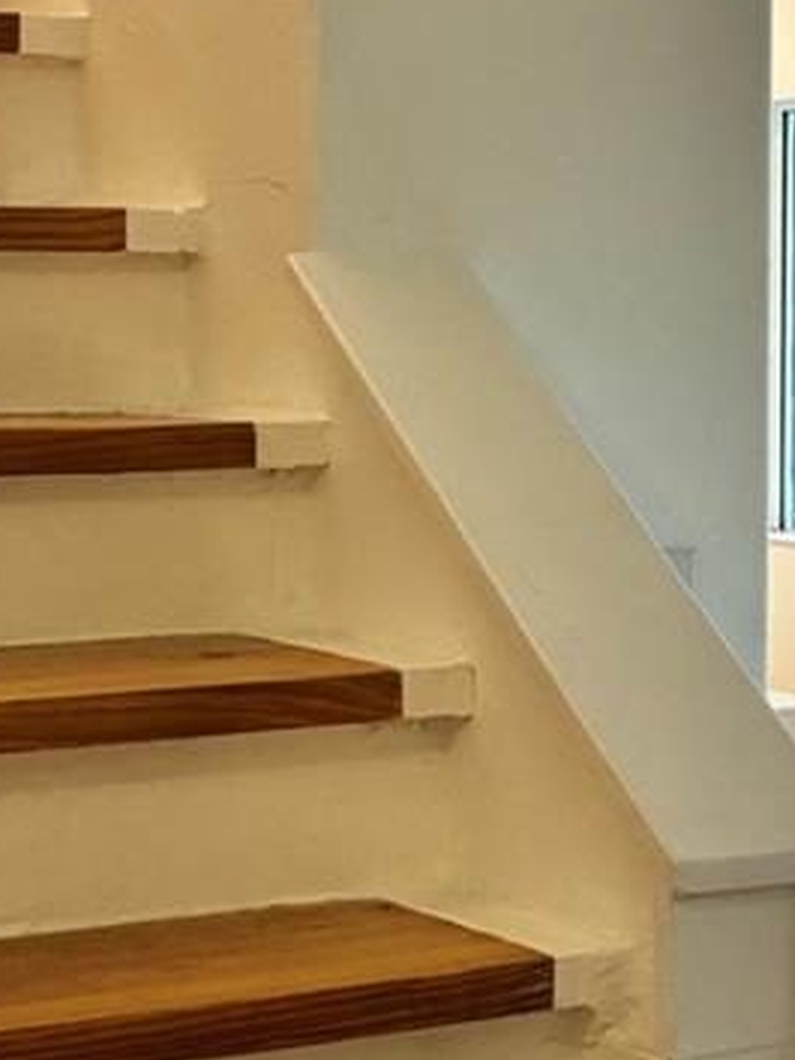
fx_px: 3458
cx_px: 726
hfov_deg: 13.0
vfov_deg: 17.4
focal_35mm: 113
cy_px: 444
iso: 200
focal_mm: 5.96
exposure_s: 1/60
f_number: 1.6
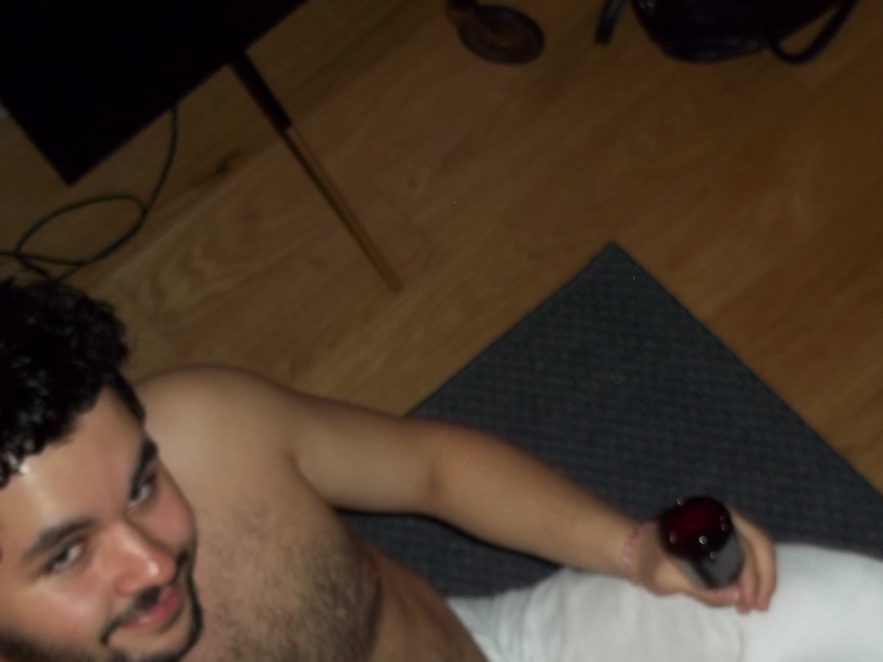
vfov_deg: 23.2
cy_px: 550
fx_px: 1581
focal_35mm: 62
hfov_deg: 31.2
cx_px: 506
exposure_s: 1/30
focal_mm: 6.5
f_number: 3.1
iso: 80
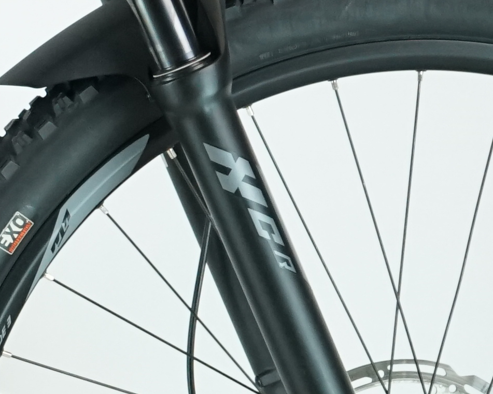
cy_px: 154
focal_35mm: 379
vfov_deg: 4.1
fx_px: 5531
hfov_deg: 5.0
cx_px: -524
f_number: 5.6
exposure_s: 1/200
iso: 1600
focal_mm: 64
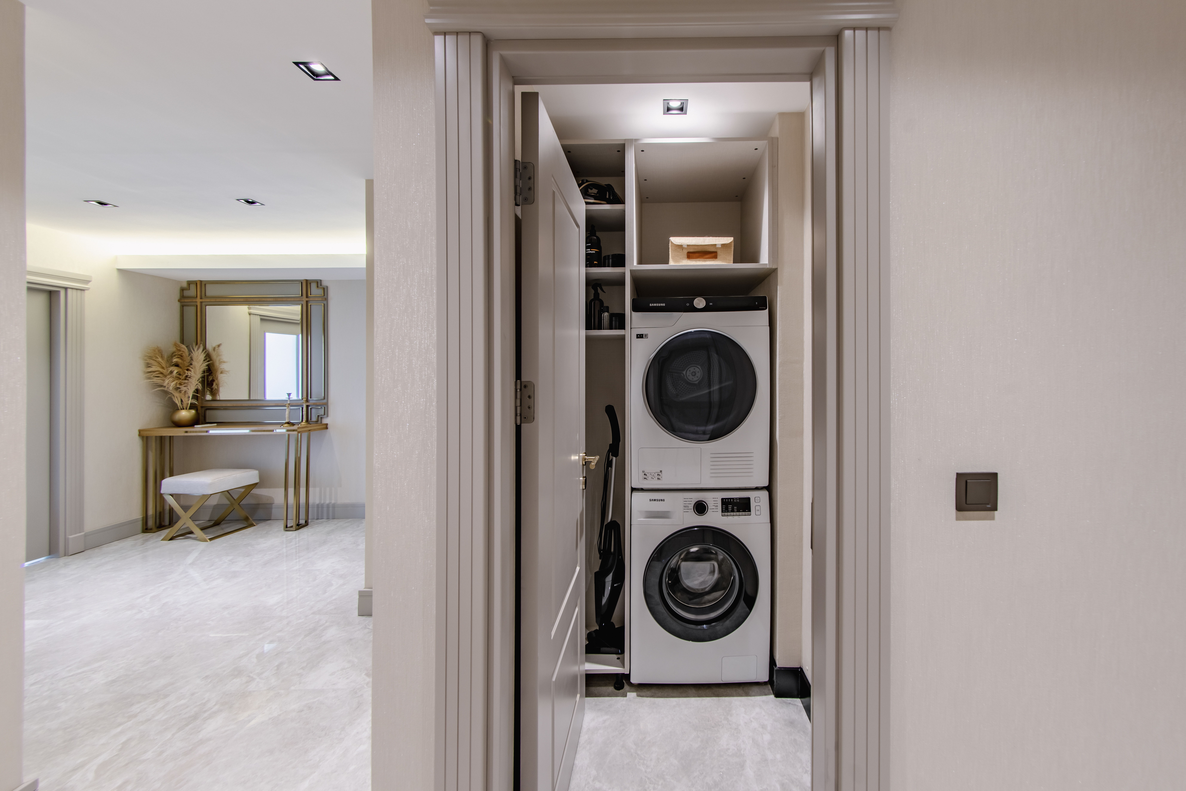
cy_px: 396
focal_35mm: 15
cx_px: 593
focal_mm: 15
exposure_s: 1/15
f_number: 9
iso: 250
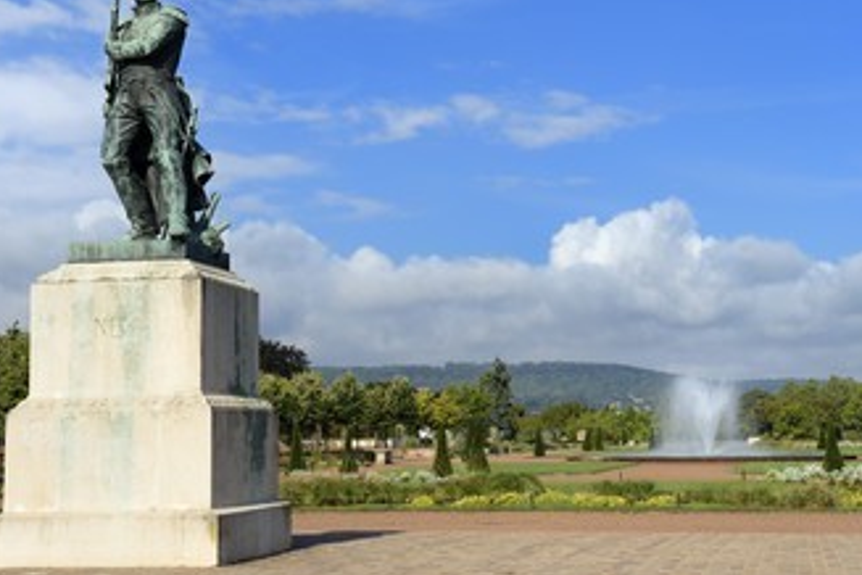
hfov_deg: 28.0
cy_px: 261
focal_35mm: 72
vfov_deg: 18.9
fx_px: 1724
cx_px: 496
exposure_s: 1/200
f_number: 14
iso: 200
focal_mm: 56
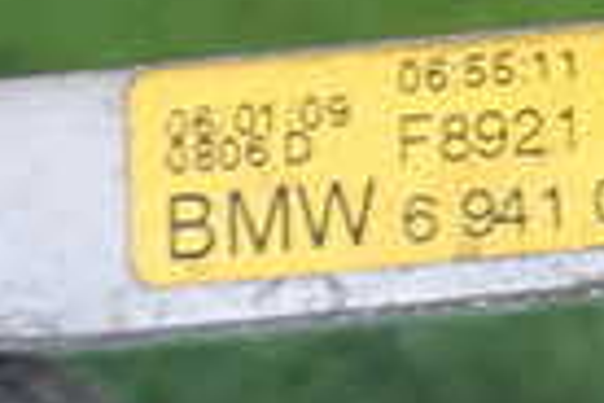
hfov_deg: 13.4
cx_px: 1134
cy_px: -66
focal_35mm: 136
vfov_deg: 10.0
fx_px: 2282
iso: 800
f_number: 2.3
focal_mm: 5.4
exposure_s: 1/125
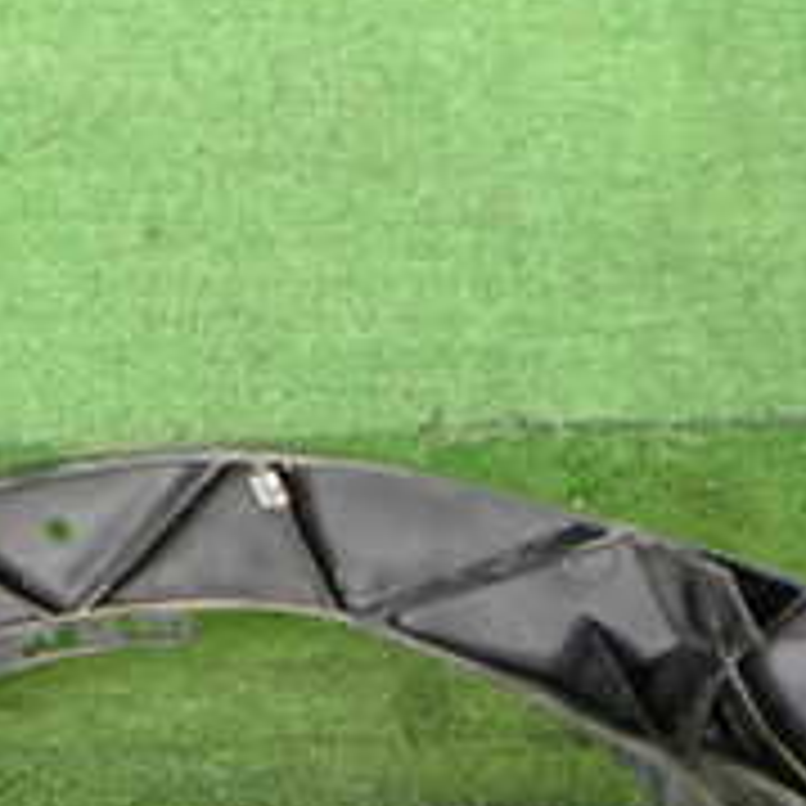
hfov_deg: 19.4
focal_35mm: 89
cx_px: 257
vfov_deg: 19.3
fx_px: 2345
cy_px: 626
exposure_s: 1/30
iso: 250
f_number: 2.3
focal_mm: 5.4
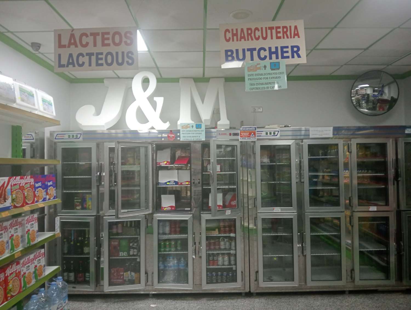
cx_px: 206
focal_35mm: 28
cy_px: 155
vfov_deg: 49.8
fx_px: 333
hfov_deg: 63.4
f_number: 1.8
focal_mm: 3.98
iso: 302
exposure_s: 1/33.3
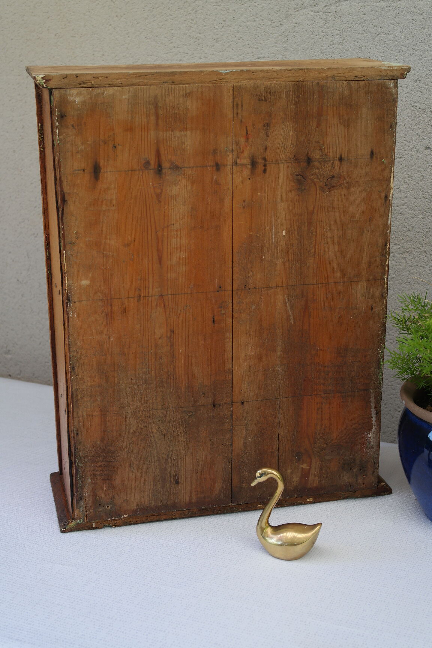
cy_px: 324
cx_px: 216
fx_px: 1044
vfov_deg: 34.5
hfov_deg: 23.4
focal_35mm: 58
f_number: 5
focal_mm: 38
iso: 200
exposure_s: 1/80
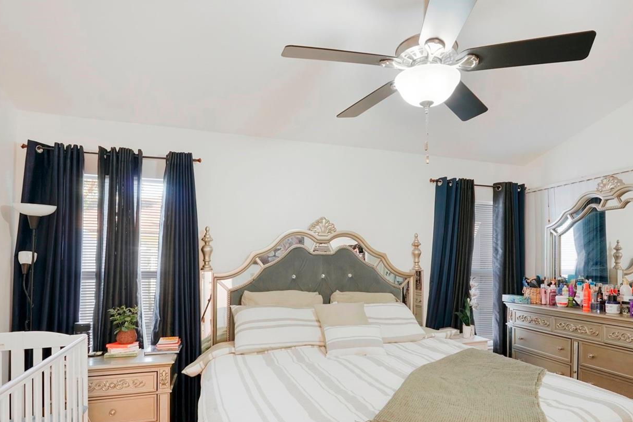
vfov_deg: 57.1
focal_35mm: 22
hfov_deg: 79.3
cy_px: 269
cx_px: 346
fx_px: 381
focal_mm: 16.5
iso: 400
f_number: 8
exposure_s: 1/25
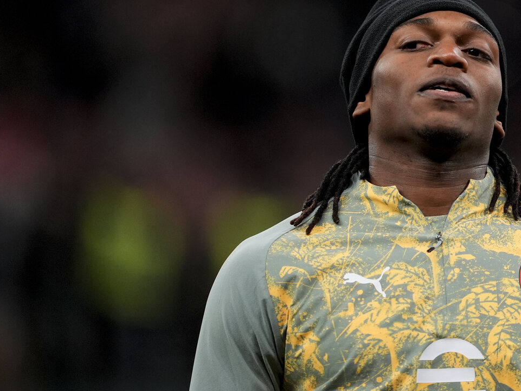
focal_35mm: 560
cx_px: 366
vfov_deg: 2.7
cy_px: 166
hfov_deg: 3.5
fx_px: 8430
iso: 2000
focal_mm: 400
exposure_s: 1/2000
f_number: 2.8
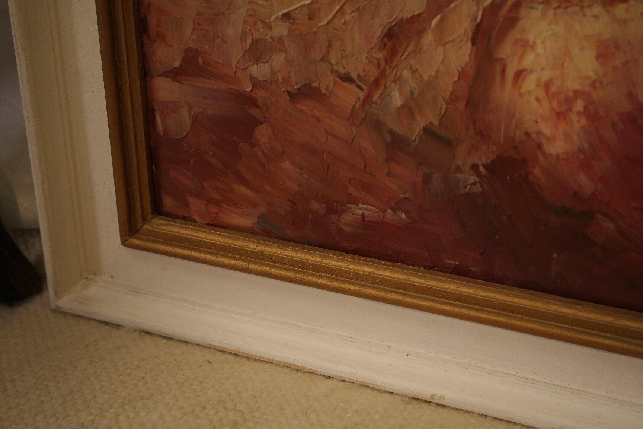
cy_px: 214
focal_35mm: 69
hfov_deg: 29.2
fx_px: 1232
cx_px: 322
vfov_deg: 19.7
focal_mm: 45
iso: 400
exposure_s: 1/30
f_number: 9
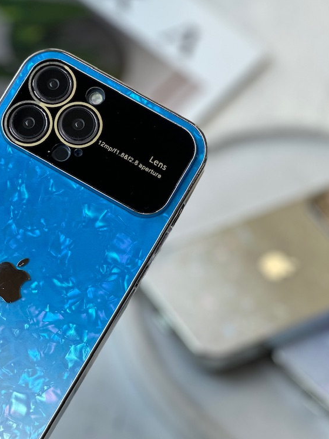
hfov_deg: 11.2
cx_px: 50
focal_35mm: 132
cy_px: 256
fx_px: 1673
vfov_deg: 14.9
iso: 25
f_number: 2.8
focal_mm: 9
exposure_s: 1/121
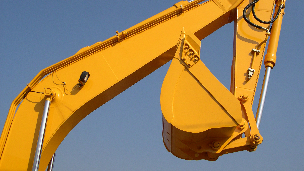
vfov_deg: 28.2
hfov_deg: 48.4
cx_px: 153
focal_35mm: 42
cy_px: 60
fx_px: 339
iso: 100
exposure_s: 1/224
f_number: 7.6
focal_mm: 8
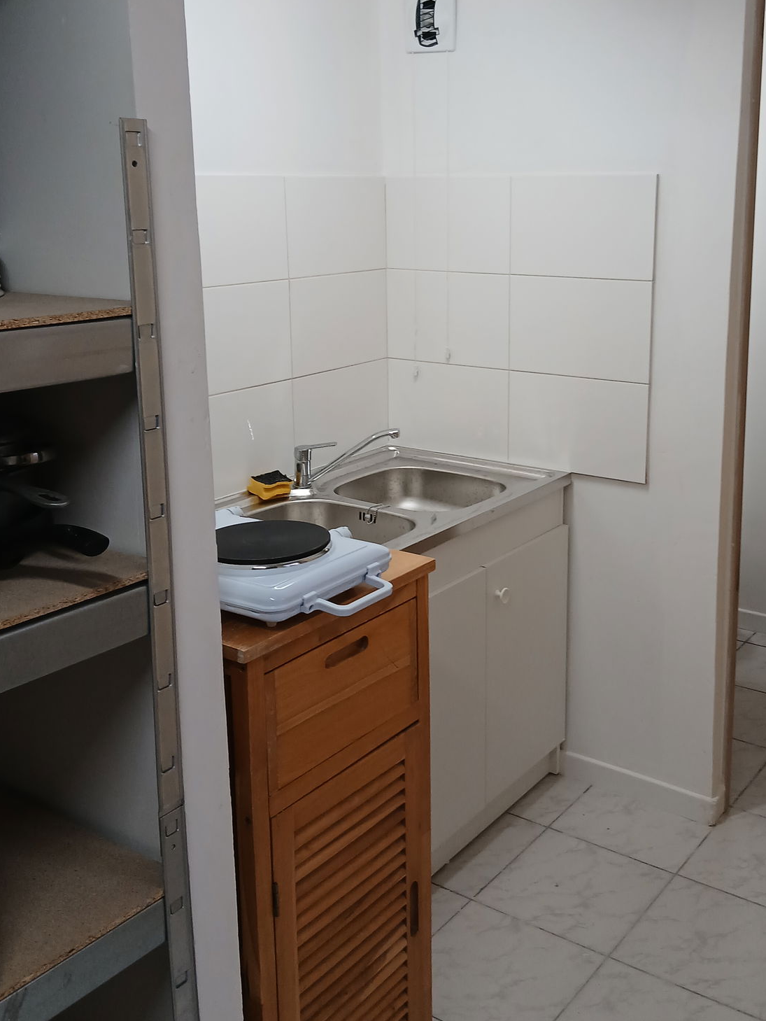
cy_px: 396
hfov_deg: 37.6
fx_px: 1121
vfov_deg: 48.6
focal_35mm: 38
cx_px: 467
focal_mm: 3.98
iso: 80
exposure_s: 1/50
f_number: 1.8
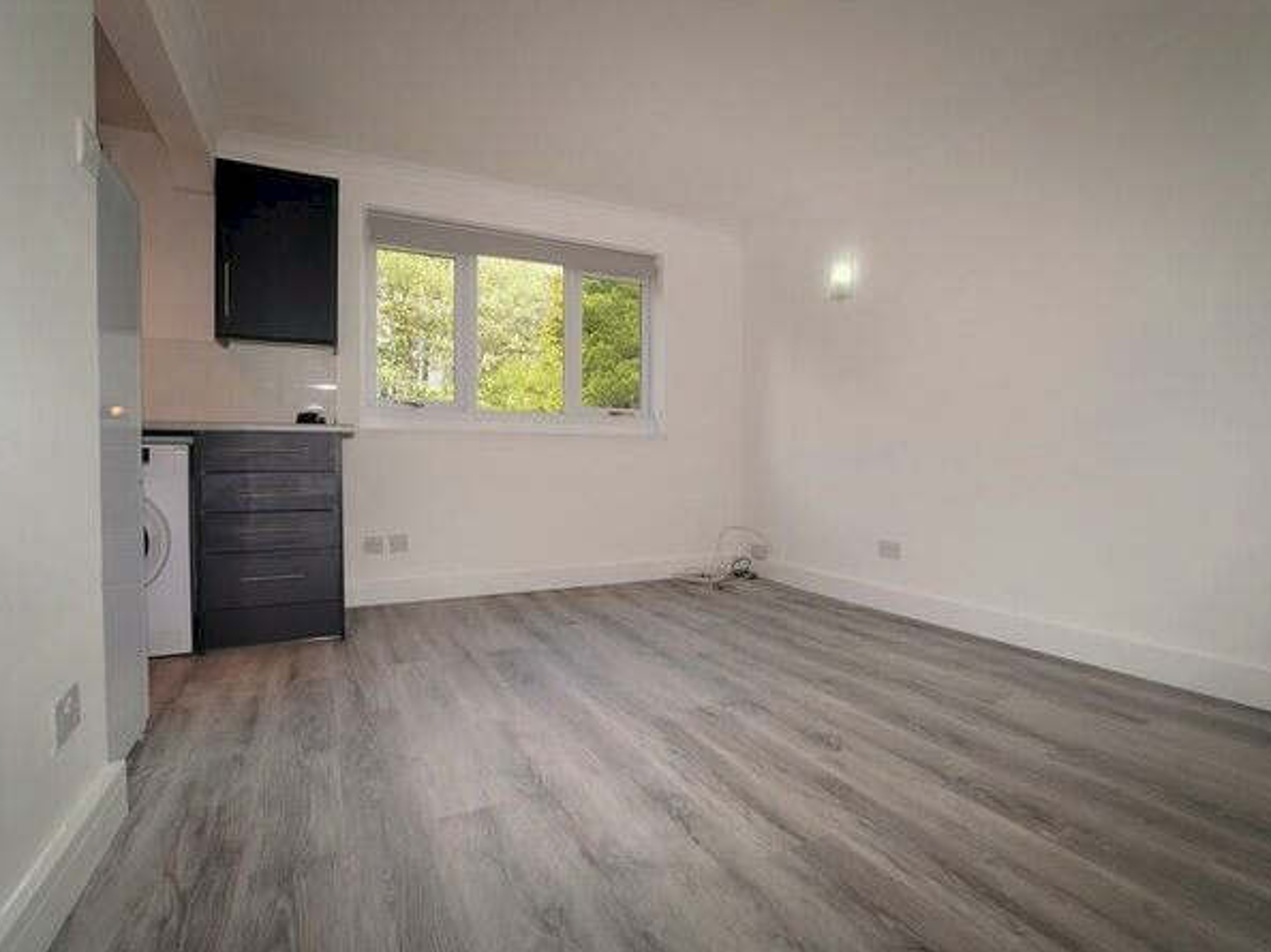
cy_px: 495
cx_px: 698
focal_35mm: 17
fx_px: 624
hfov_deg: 90.8
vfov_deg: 74.7
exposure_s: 1/60
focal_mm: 10
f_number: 4.5
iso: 100
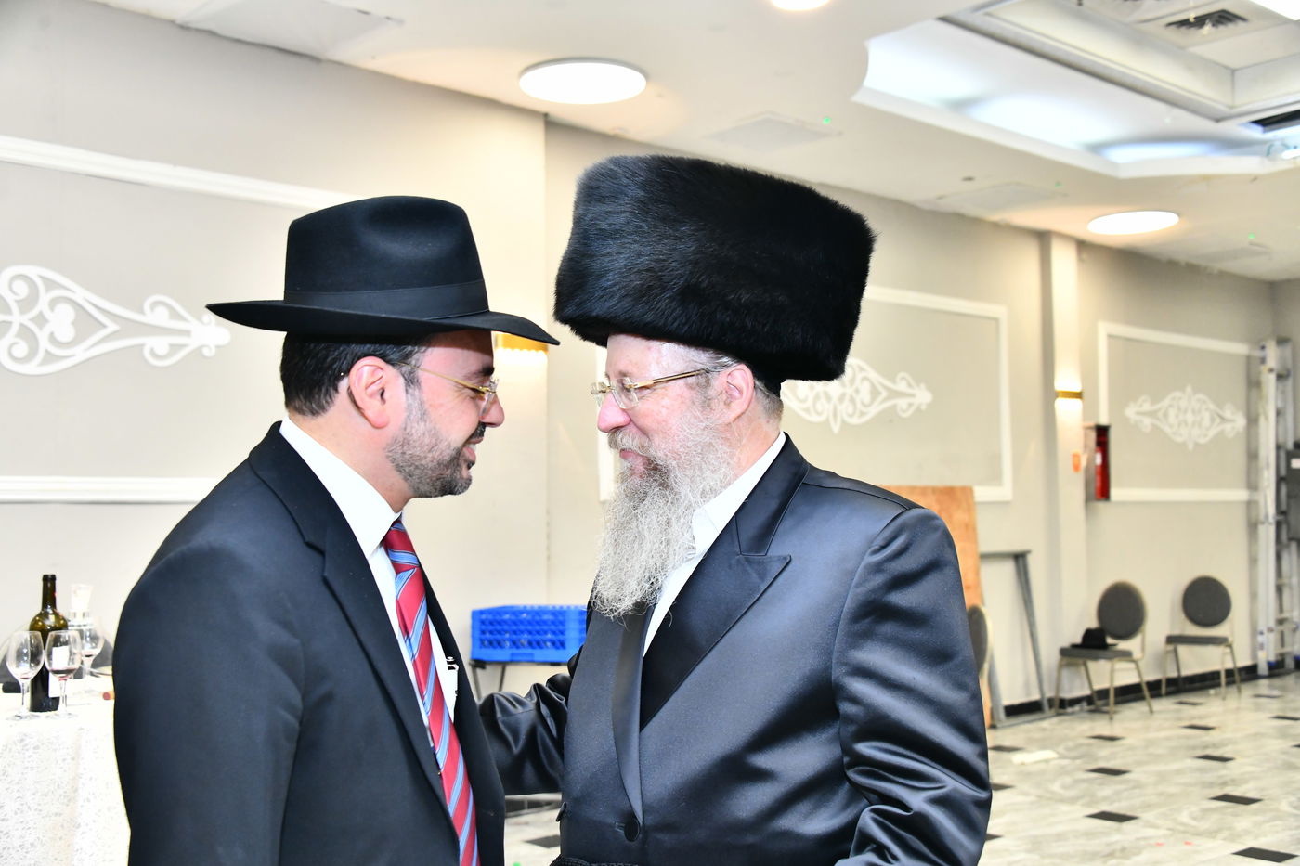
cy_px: 433
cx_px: 650
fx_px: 1372
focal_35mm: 38
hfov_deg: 50.7
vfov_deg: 35.0
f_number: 5.6
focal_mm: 38
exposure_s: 1/200
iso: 2000
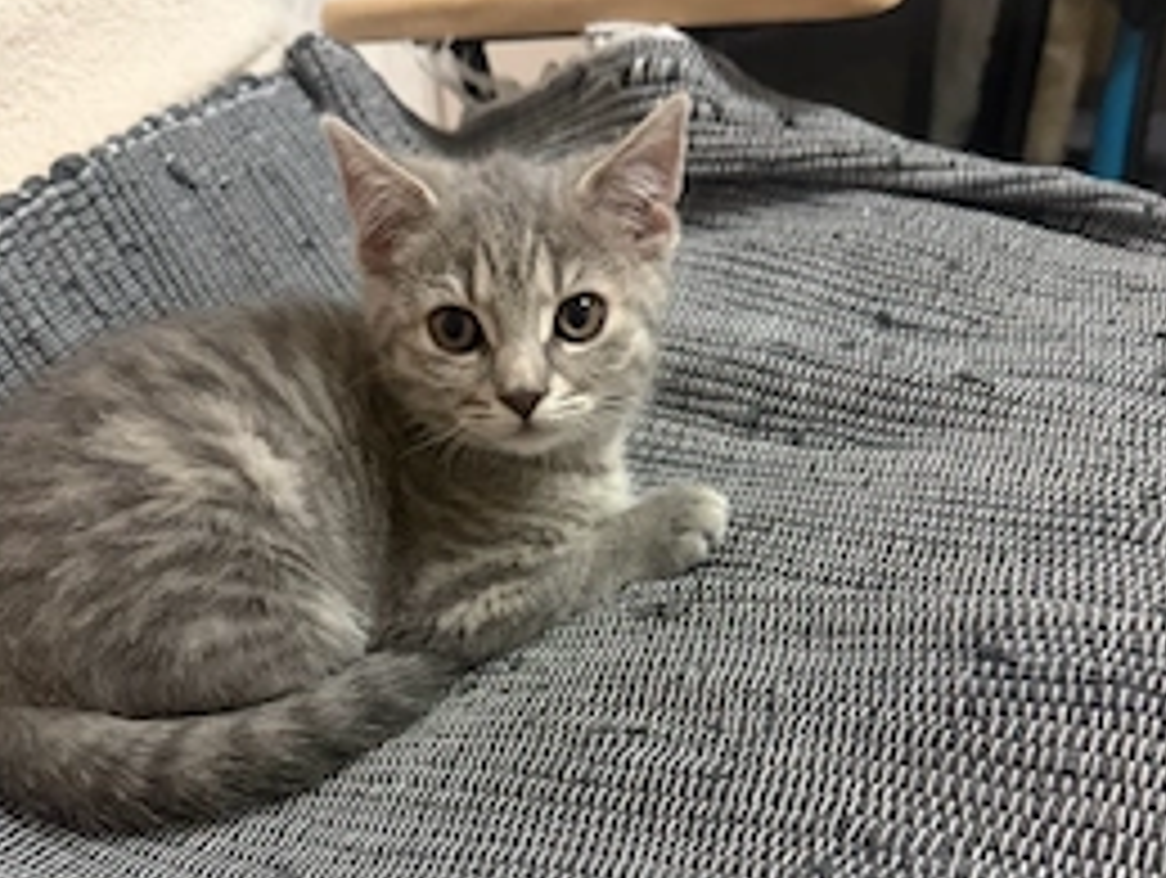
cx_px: 536
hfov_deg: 50.0
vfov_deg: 38.0
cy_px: 630
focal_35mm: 37
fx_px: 1248
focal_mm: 6.76
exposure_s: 1/33
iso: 640
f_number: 1.78
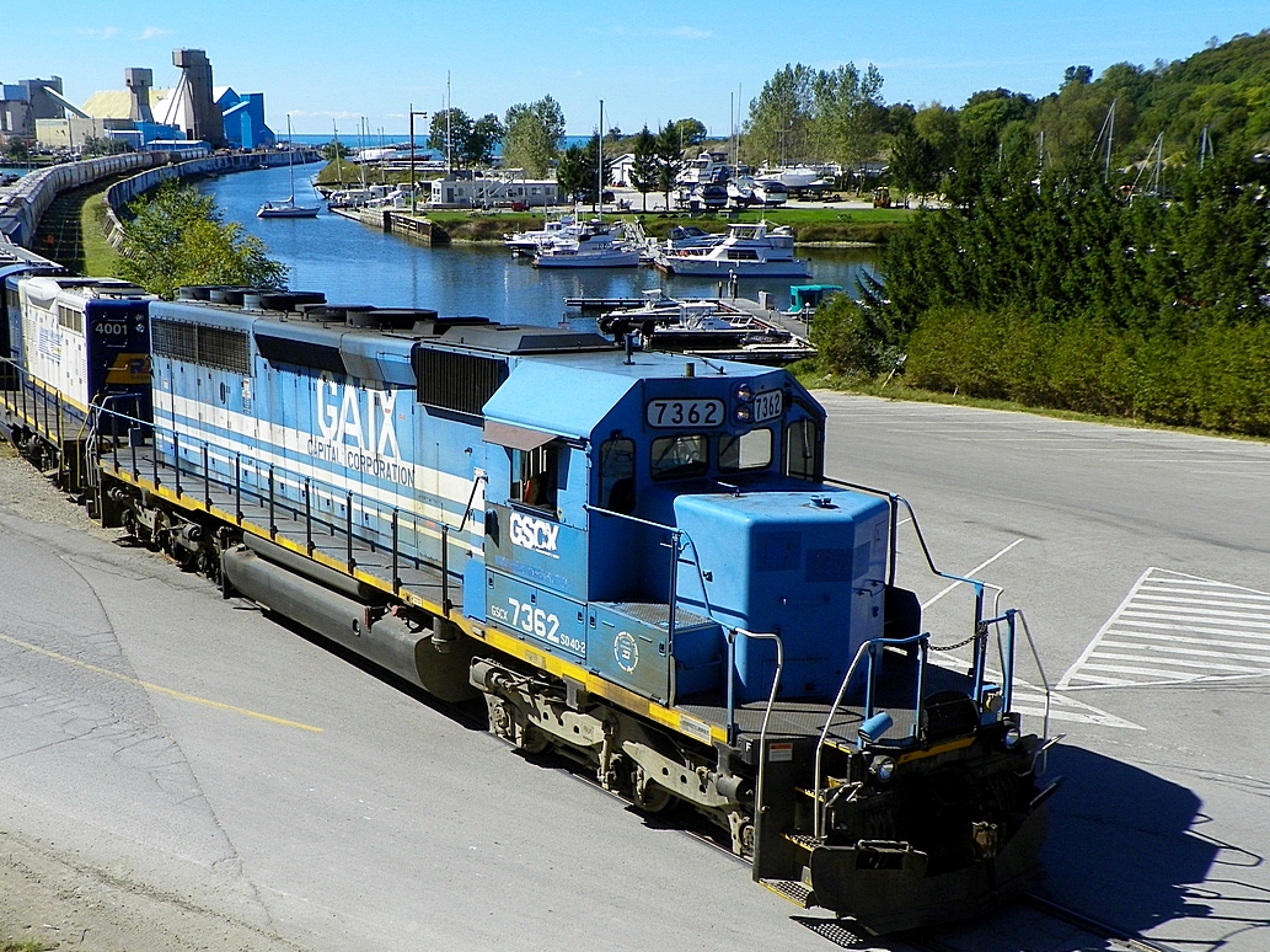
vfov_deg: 33.5
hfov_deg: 43.8
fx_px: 1577
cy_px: 545
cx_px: 562
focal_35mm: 43
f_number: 5.6
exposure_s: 1/320
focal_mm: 6.6
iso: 64
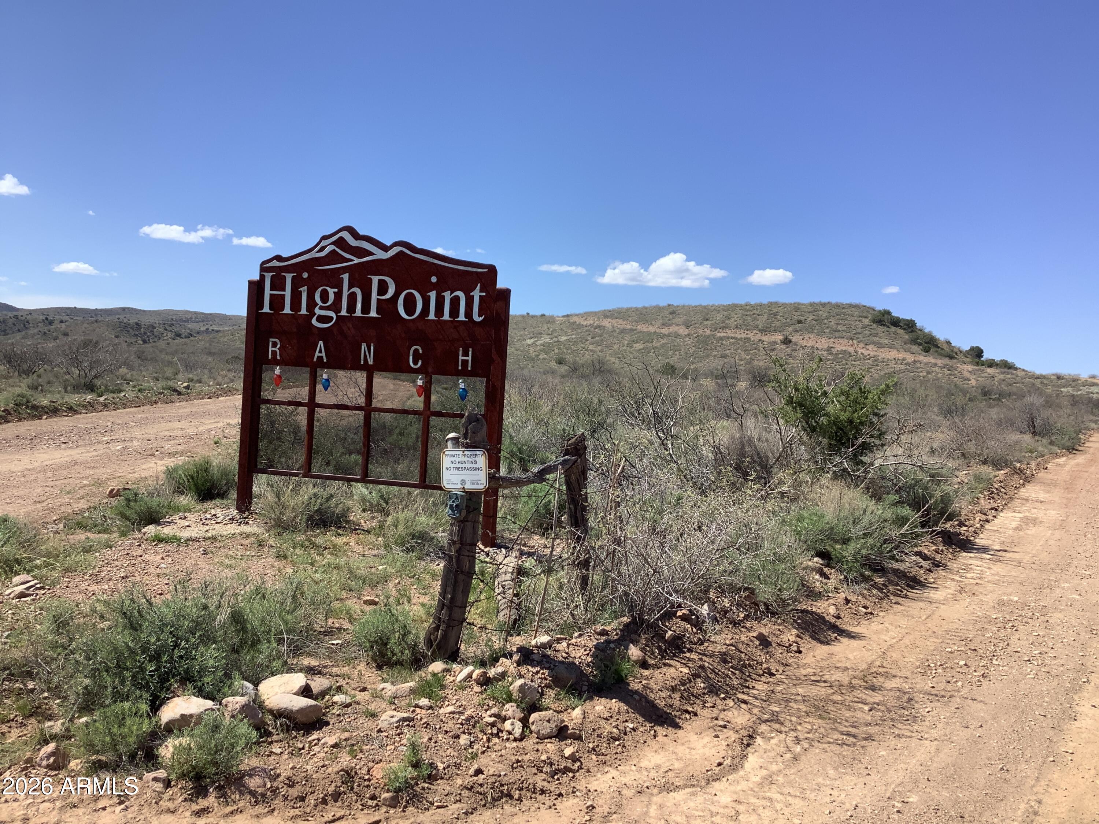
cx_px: 550
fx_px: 984
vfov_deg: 45.4
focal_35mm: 31
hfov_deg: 58.4
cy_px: 412
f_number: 2.4
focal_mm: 3.3
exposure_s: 1/1294
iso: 25
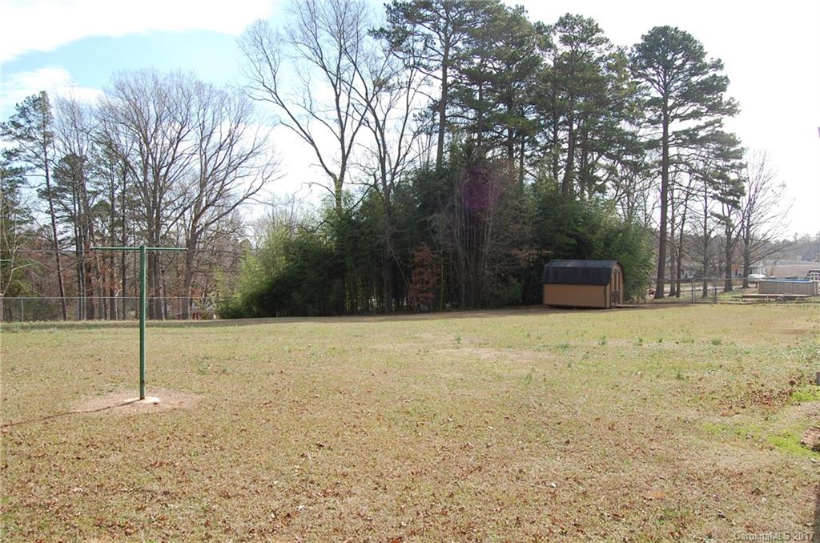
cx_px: 410
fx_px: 614
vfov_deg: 47.7
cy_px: 272
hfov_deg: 67.5
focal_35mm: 27
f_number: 8
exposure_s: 1/250
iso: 200
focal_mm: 18
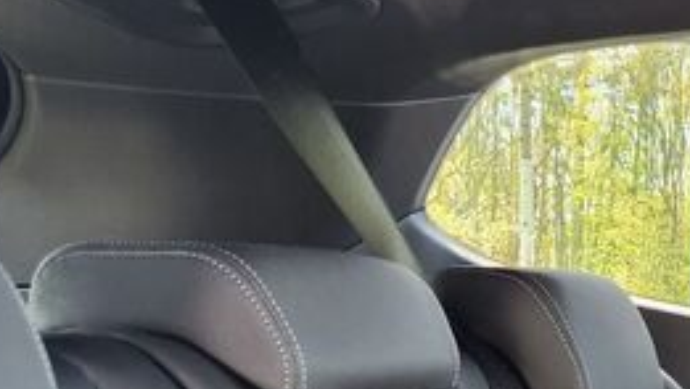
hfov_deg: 22.4
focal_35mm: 82
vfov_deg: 13.7
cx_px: 962
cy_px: 621
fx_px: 1501
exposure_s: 1/100
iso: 160
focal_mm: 5.4
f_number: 1.8
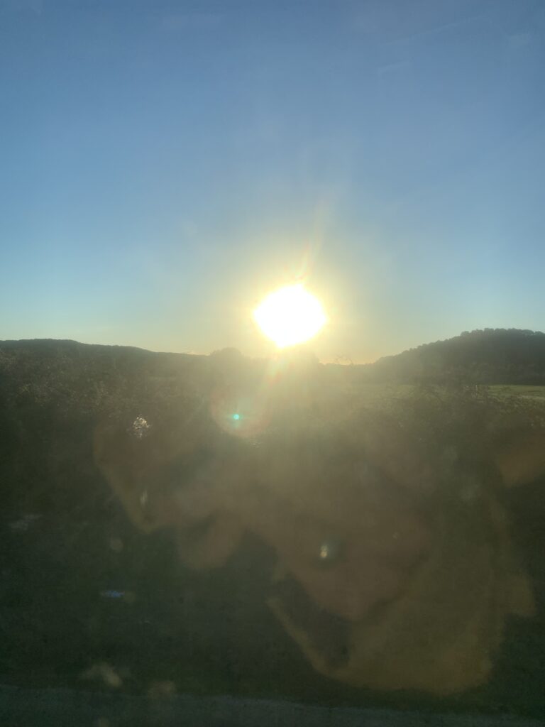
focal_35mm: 26
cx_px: 272
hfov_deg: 53.1
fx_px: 546
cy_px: 364
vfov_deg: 67.3
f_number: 1.8
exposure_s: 1/2994
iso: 25
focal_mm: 4.25
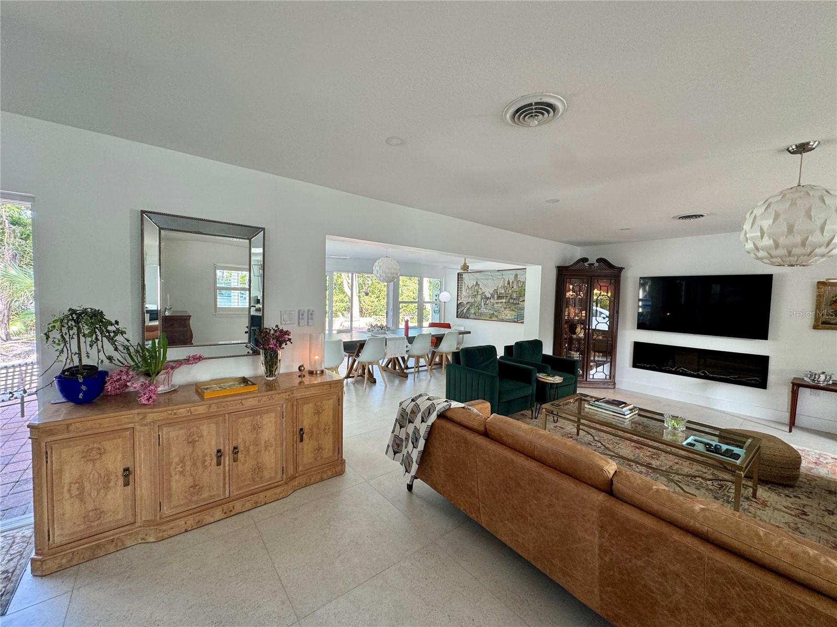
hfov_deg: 102.1
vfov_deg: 85.7
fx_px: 339
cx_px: 418
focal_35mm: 14
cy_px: 314
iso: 125
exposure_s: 1/120
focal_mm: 2.22
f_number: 2.2
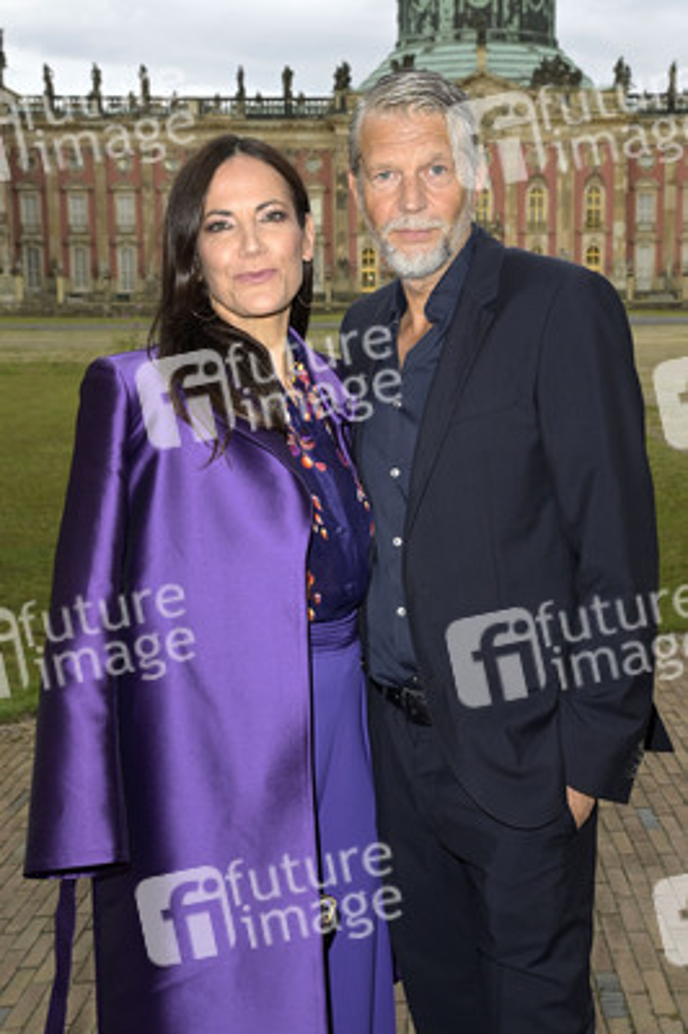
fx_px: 1321
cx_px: 344
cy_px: 517
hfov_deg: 29.2
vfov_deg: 42.8
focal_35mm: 46
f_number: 9
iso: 500
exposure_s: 1/200
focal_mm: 46
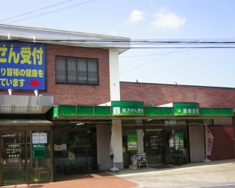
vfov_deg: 34.9
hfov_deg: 42.7
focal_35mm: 43
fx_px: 299
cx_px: 96
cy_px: 96
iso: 50
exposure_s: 1/168
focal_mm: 4.7
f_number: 5.2
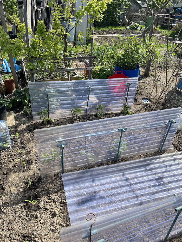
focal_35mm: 25
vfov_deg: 69.4
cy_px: 121
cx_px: 91
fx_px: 175
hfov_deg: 54.9
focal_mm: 5.1
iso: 32
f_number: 1.6
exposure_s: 1/1642
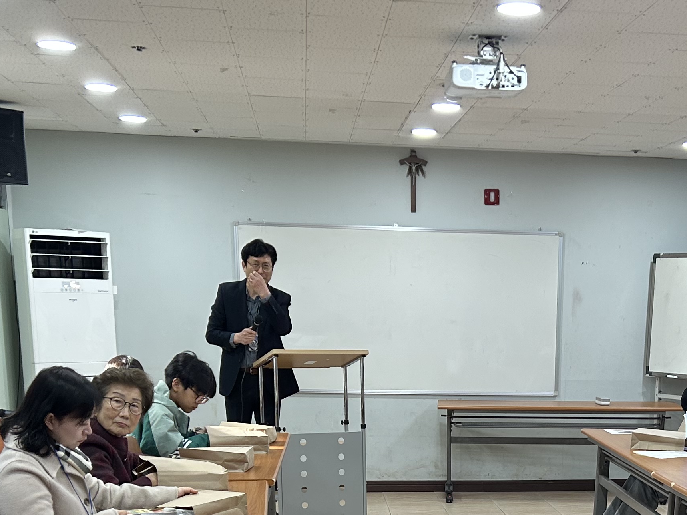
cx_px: 507
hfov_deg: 31.2
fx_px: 1211
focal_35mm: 61
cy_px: 585
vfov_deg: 22.5
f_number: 1.5
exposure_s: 1/60
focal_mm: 5.7
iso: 80
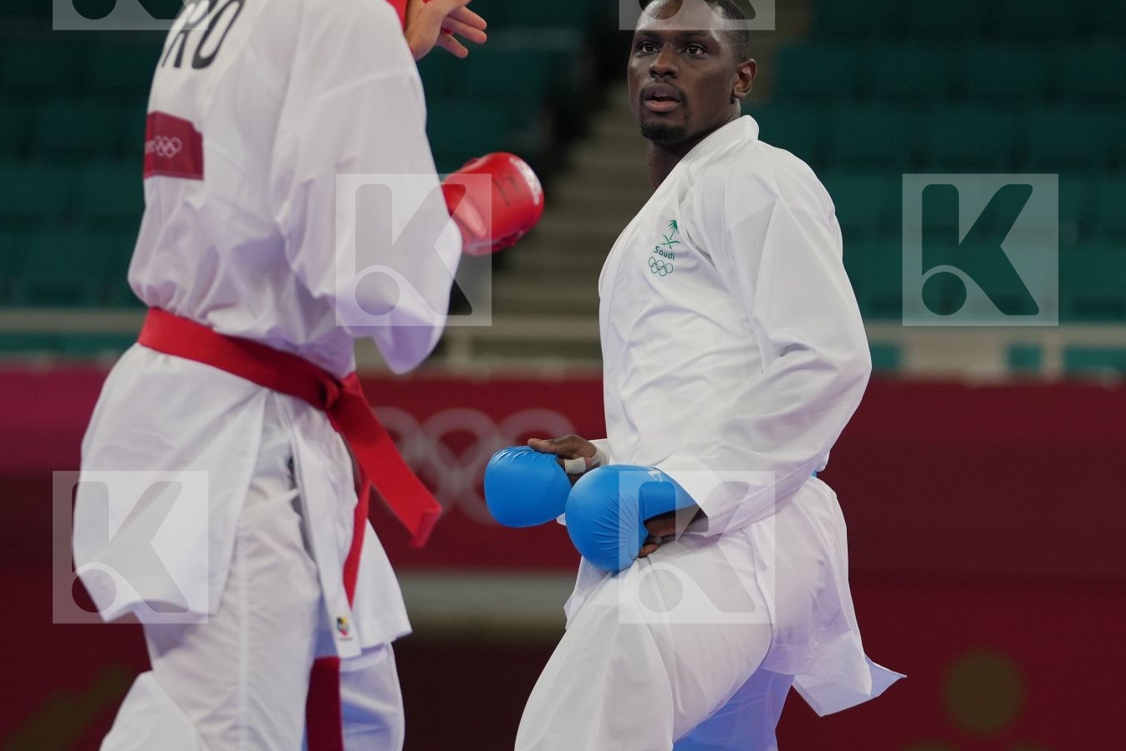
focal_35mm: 286
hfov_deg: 7.2
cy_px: 250
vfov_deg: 4.8
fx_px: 8945
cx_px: 697
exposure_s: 1/1000
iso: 400
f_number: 2.8
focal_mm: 143
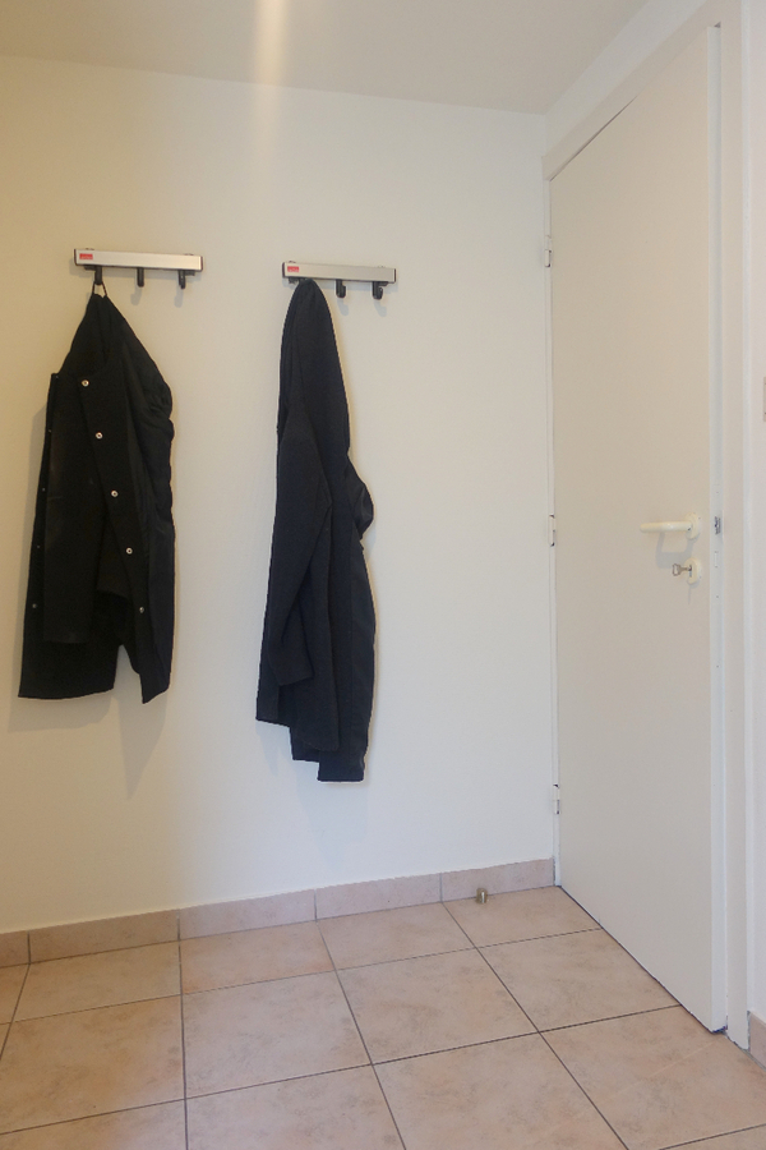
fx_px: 766
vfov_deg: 73.7
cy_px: 575
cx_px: 383
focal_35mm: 24
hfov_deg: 53.1
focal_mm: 8.8
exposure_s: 1/30
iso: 250
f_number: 1.8
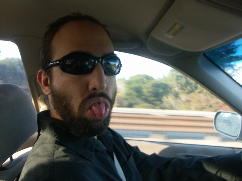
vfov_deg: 45.4
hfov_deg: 58.4
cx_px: 119
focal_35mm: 31
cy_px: 94
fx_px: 217
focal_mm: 7.49
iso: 64
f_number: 2.8
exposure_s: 1/60
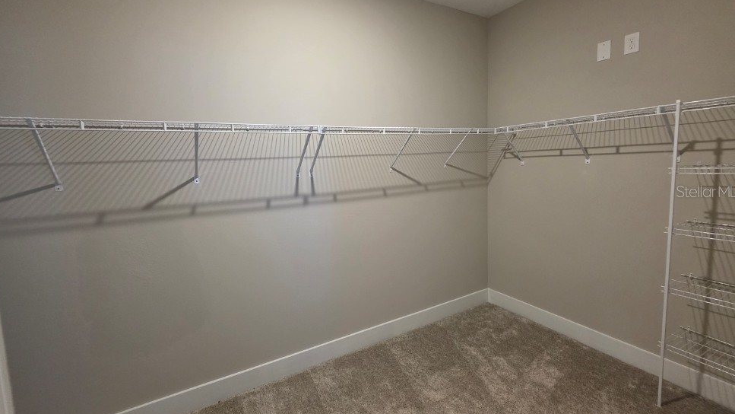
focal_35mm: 15
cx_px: 359
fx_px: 292
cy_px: 191
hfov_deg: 103.0
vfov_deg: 70.4
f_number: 1.9
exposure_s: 1/60
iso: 400
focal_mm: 2.2
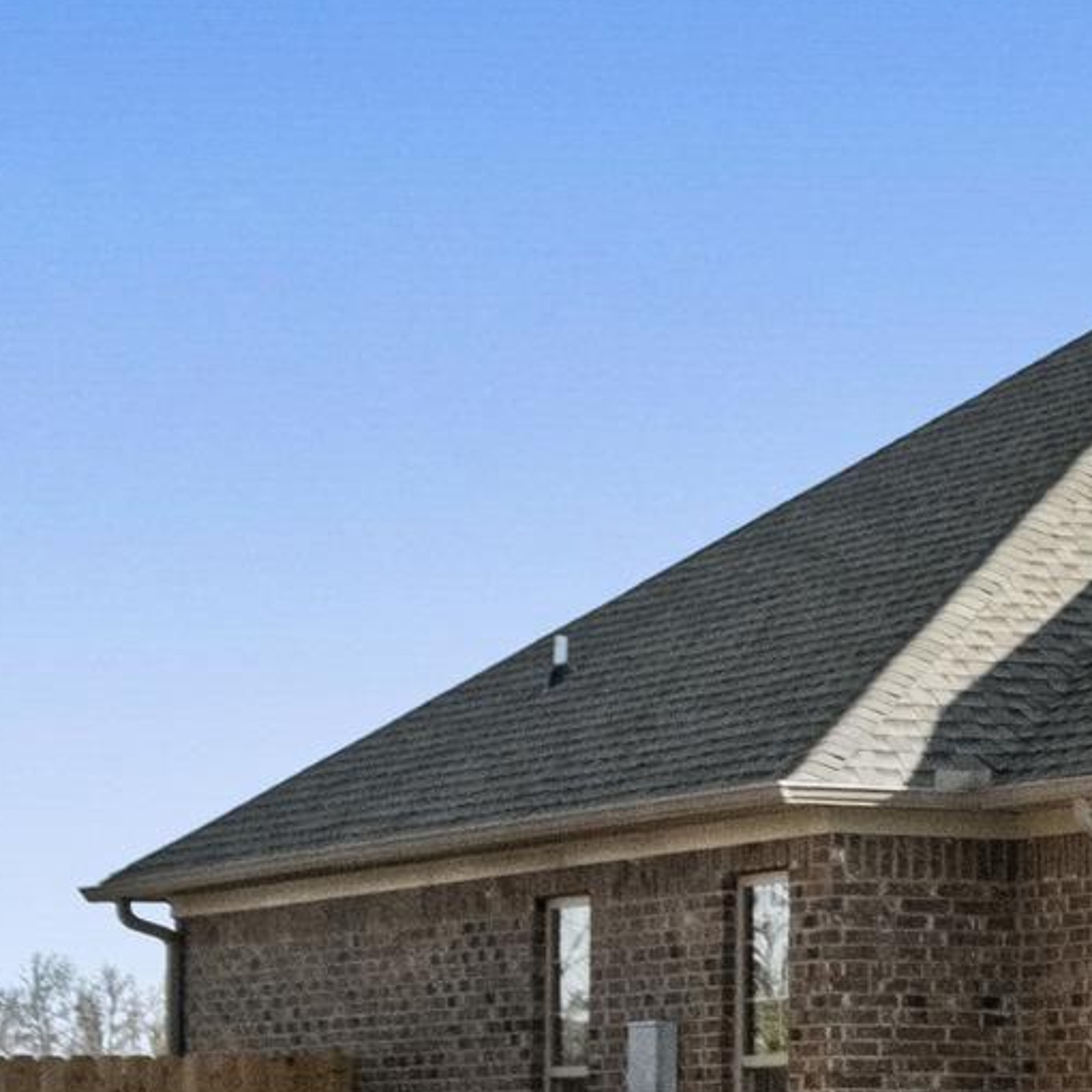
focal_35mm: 150
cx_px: 2387
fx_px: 5354
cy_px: 950
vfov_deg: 11.6
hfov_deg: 10.4
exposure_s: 1/1600
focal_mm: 24
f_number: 8
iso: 800
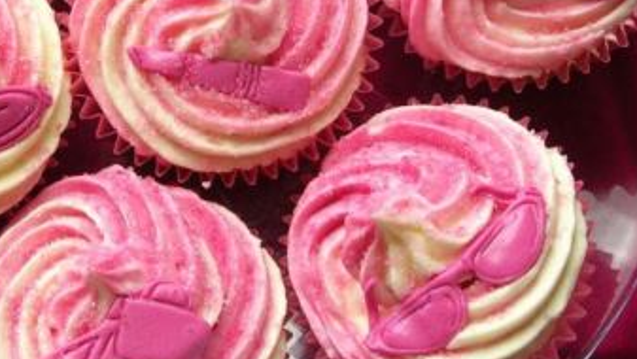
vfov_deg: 21.5
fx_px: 930
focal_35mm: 55
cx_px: 219
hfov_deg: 37.5
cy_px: 60
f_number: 4.8
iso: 64
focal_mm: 7.8
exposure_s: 1/89.3
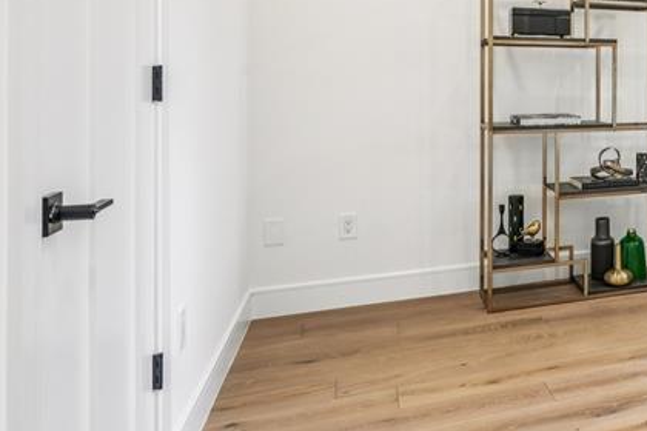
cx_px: 739
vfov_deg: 32.1
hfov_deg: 38.4
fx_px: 723
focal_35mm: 40
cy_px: 71
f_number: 8
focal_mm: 16.5
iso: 400
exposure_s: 1/30
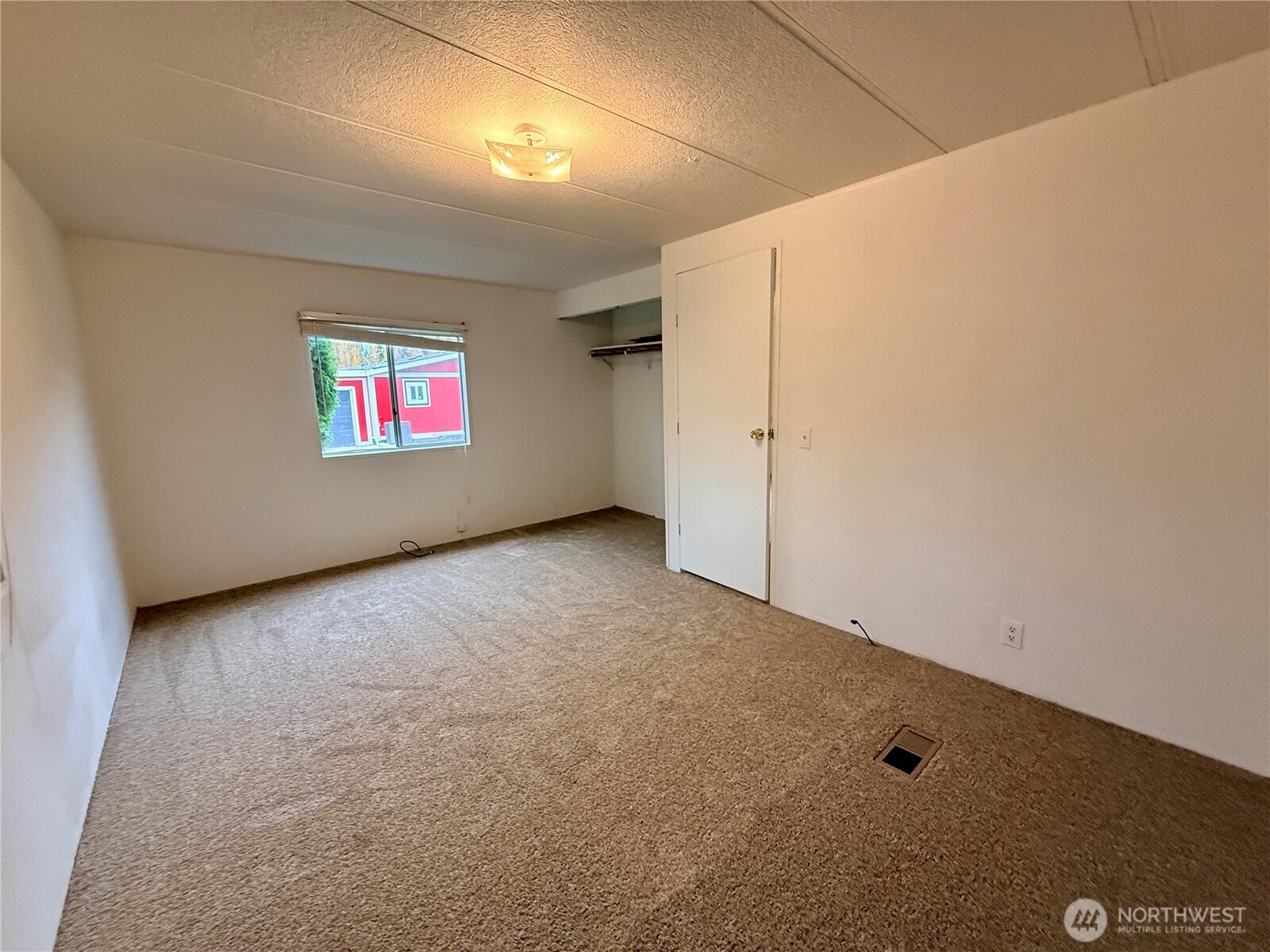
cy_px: 476
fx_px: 514
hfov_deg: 102.1
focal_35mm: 14
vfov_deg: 85.7
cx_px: 635
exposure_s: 1/120
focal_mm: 2.22
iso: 500
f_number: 2.2
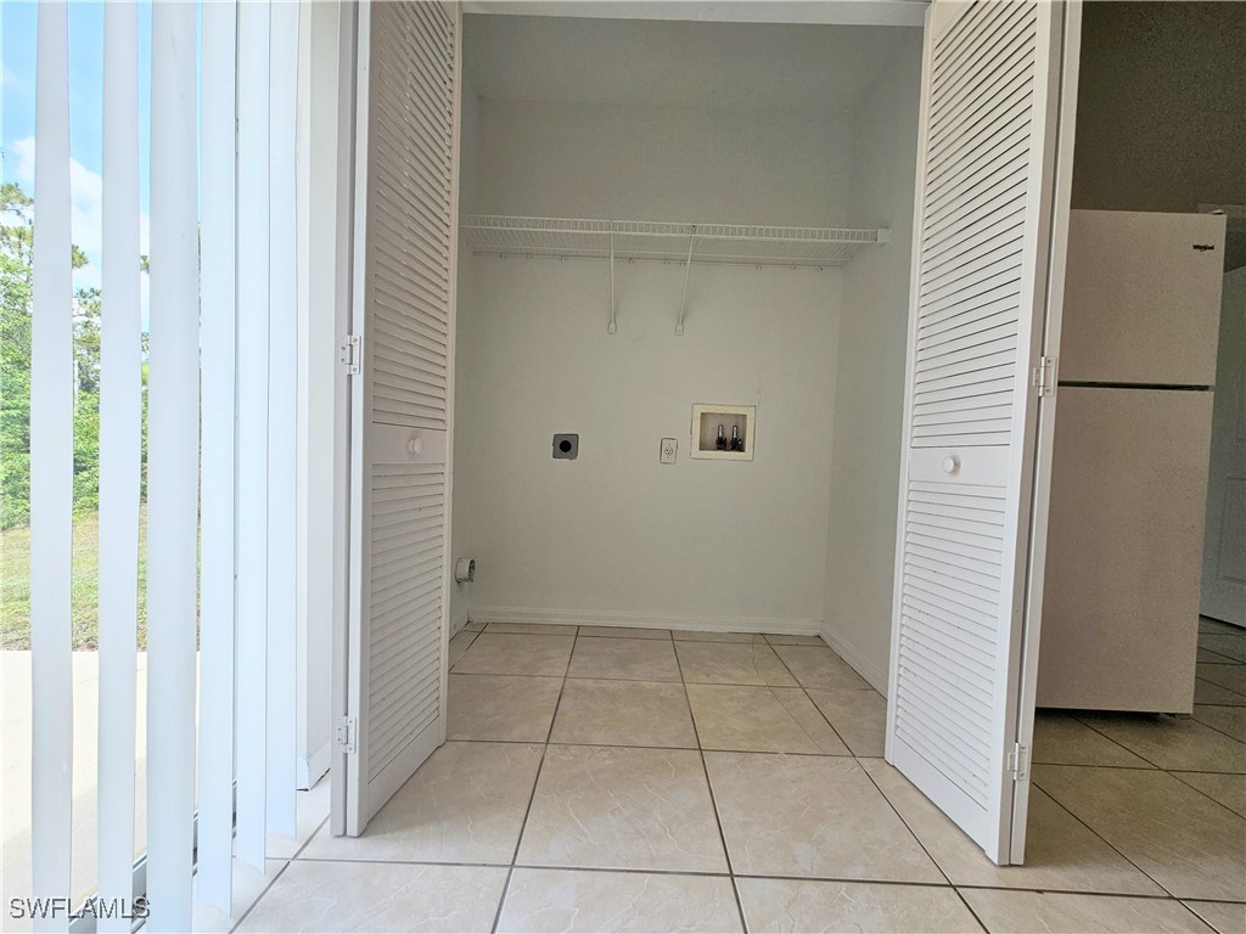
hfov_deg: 106.2
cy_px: 467
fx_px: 468
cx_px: 623
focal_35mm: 13
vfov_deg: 89.9
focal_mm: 2.2
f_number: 2.2
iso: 50
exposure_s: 1/372
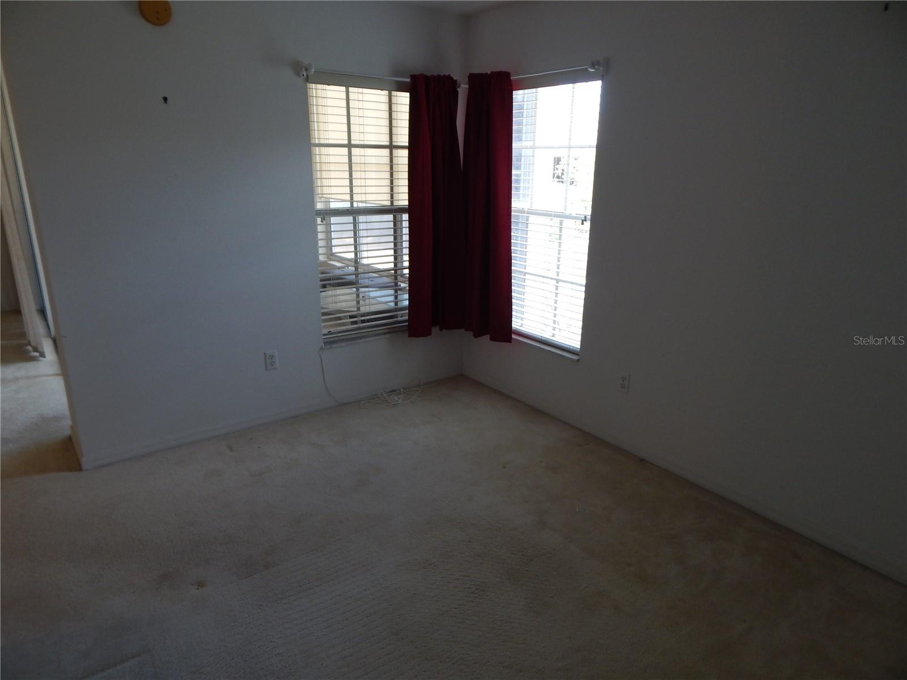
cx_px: 454
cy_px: 340
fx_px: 576
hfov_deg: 76.4
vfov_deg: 61.1
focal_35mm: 22
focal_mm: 4
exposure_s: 1/60
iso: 125
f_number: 3
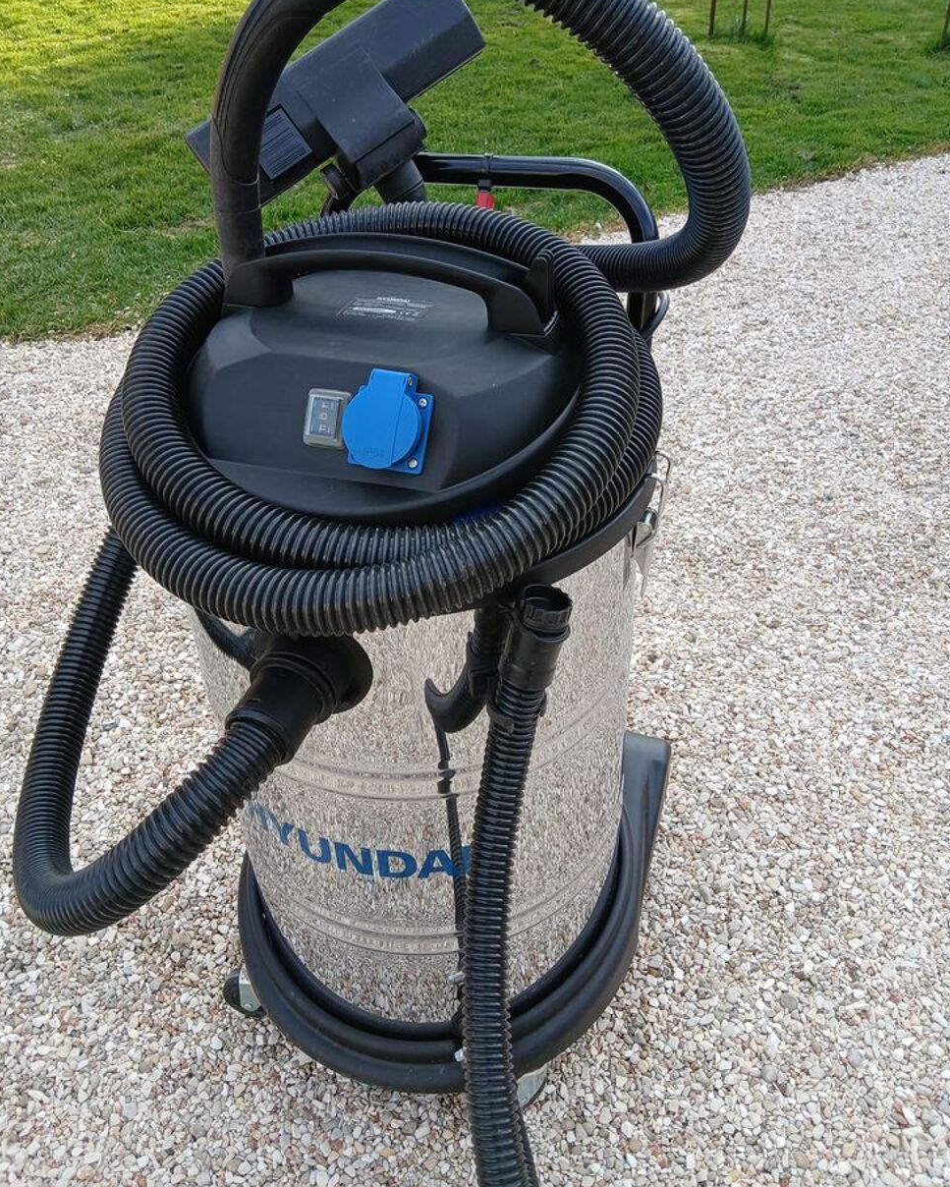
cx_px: 470
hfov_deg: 51.5
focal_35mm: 28
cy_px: 536
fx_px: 984
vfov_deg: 62.1
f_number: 1.8
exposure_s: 1/100
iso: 32
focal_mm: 3.98
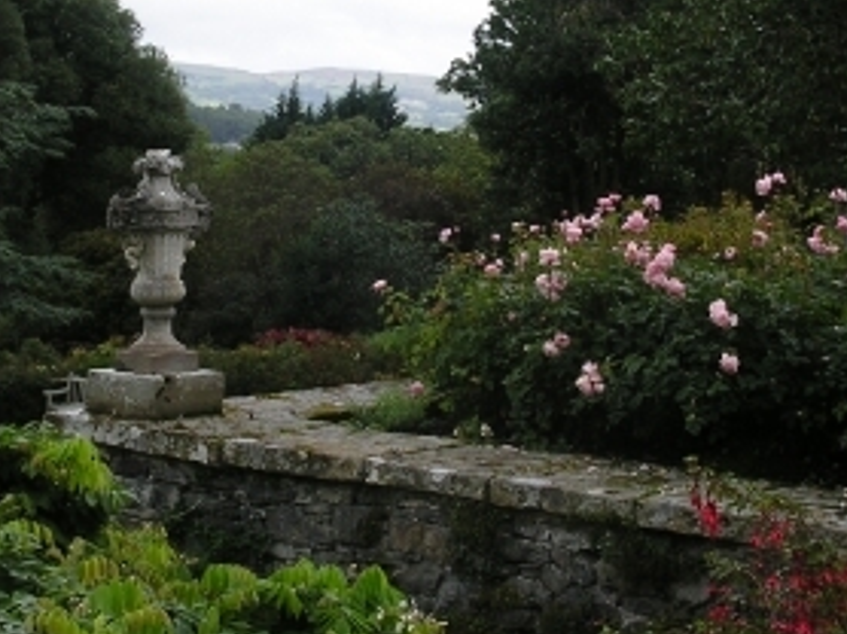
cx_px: 332
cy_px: 157
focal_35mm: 82
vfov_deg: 17.9
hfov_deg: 23.8
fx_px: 2005
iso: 100
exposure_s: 1/180
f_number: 5.6
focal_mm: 7.8
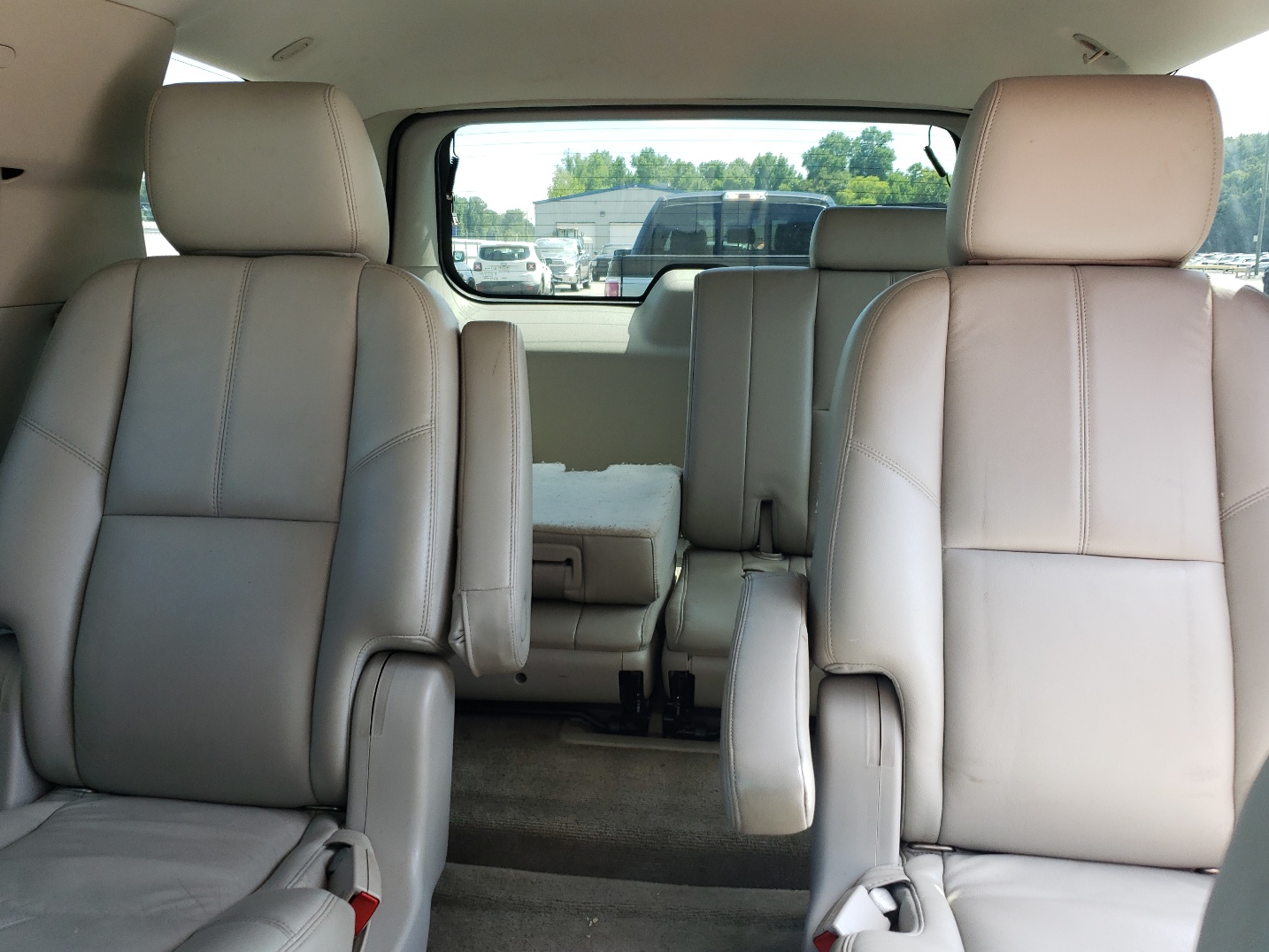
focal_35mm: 29
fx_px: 1063
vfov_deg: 48.2
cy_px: 464
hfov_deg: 61.7
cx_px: 633
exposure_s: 1/141
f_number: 1.5
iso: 50
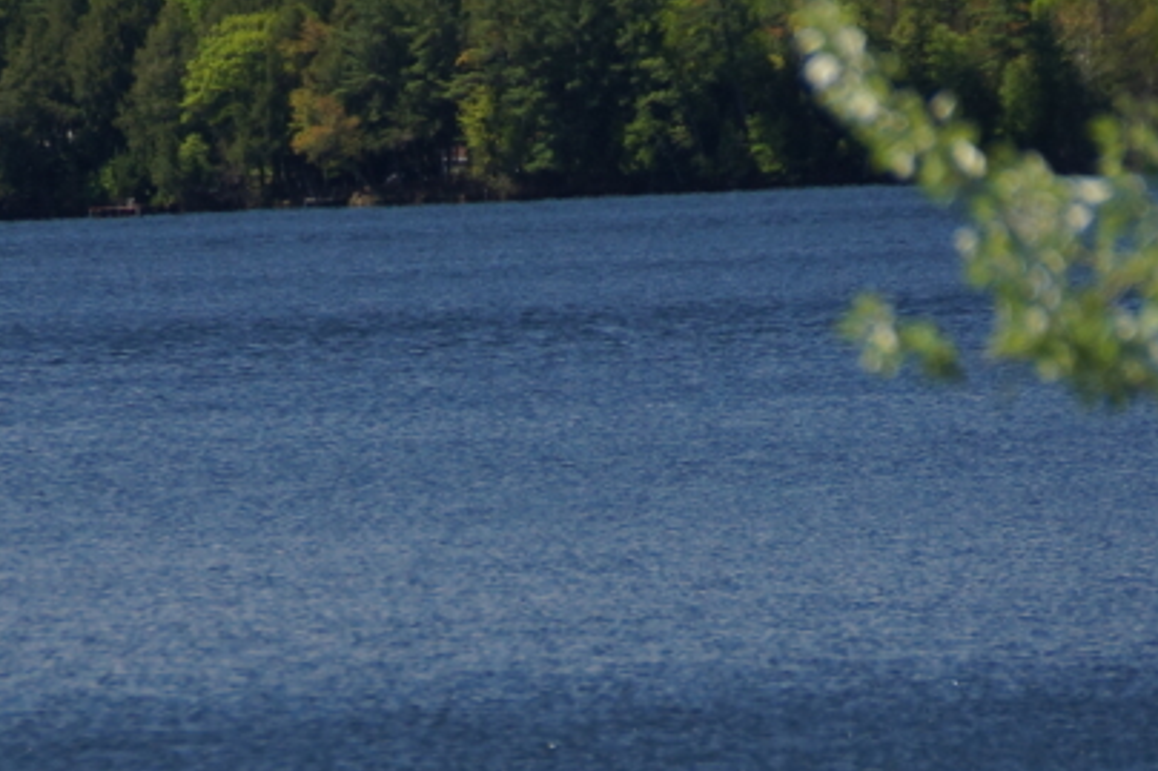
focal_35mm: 928
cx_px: 408
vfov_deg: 1.5
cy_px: 559
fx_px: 29837
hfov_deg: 2.2
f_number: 6.3
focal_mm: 250
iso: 250
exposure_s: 1/400
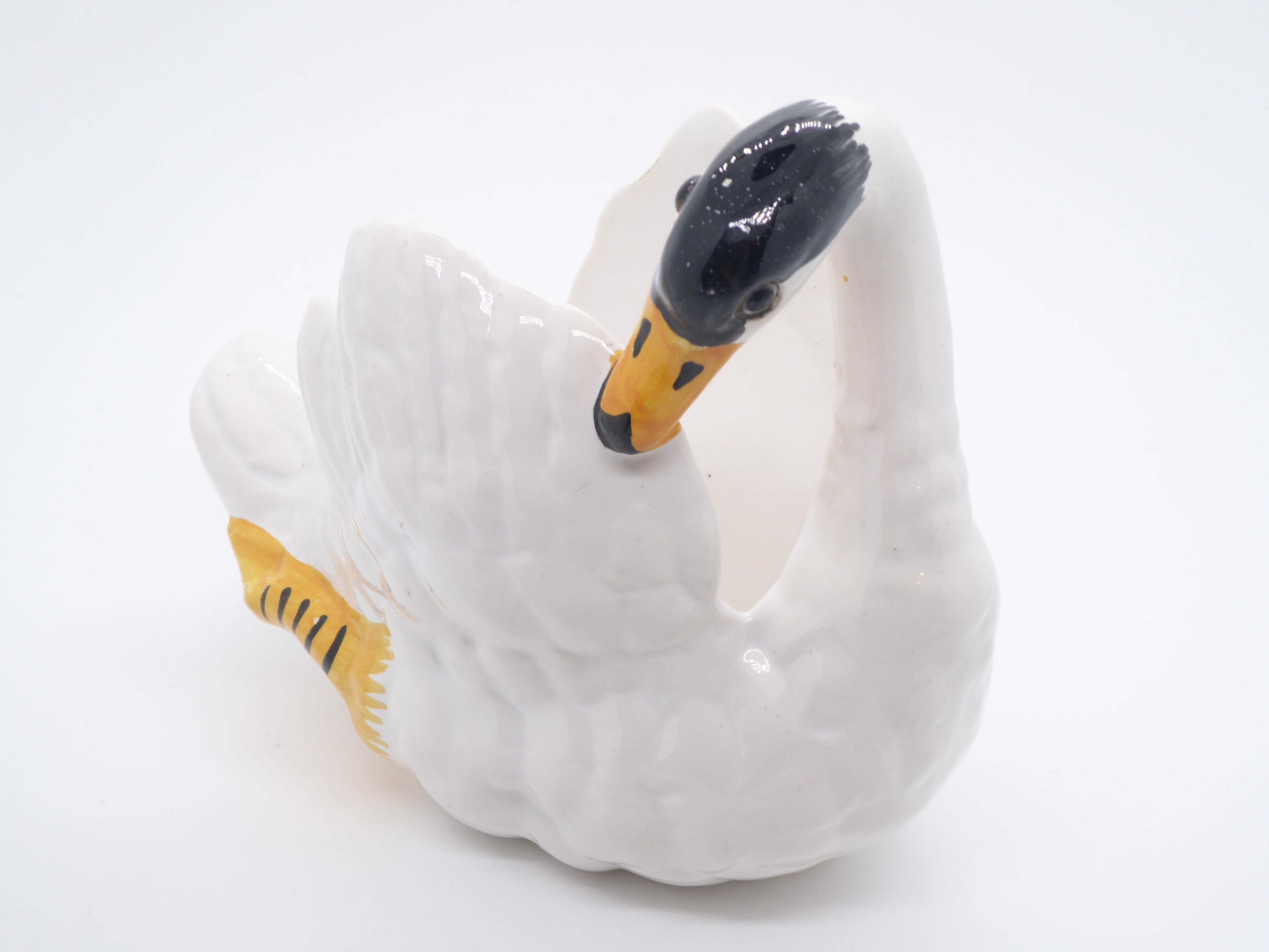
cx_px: 634
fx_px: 1796
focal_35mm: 49
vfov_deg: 29.7
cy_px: 476
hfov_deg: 38.9
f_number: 4
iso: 100
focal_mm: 8.4
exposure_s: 1/60
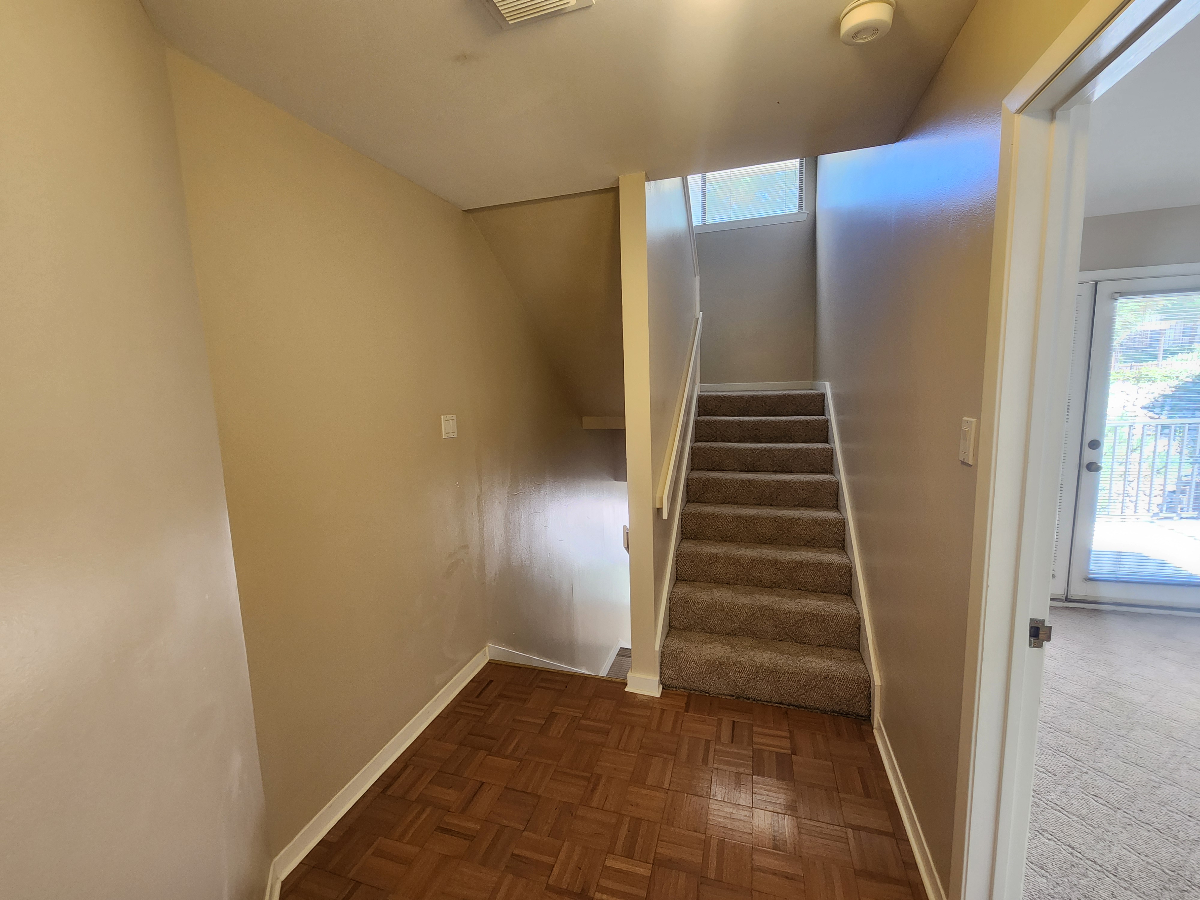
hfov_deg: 106.2
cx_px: 600
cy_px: 450
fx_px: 451
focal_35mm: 13
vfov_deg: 89.9
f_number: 2.2
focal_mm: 2.2
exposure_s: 1/60
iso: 250
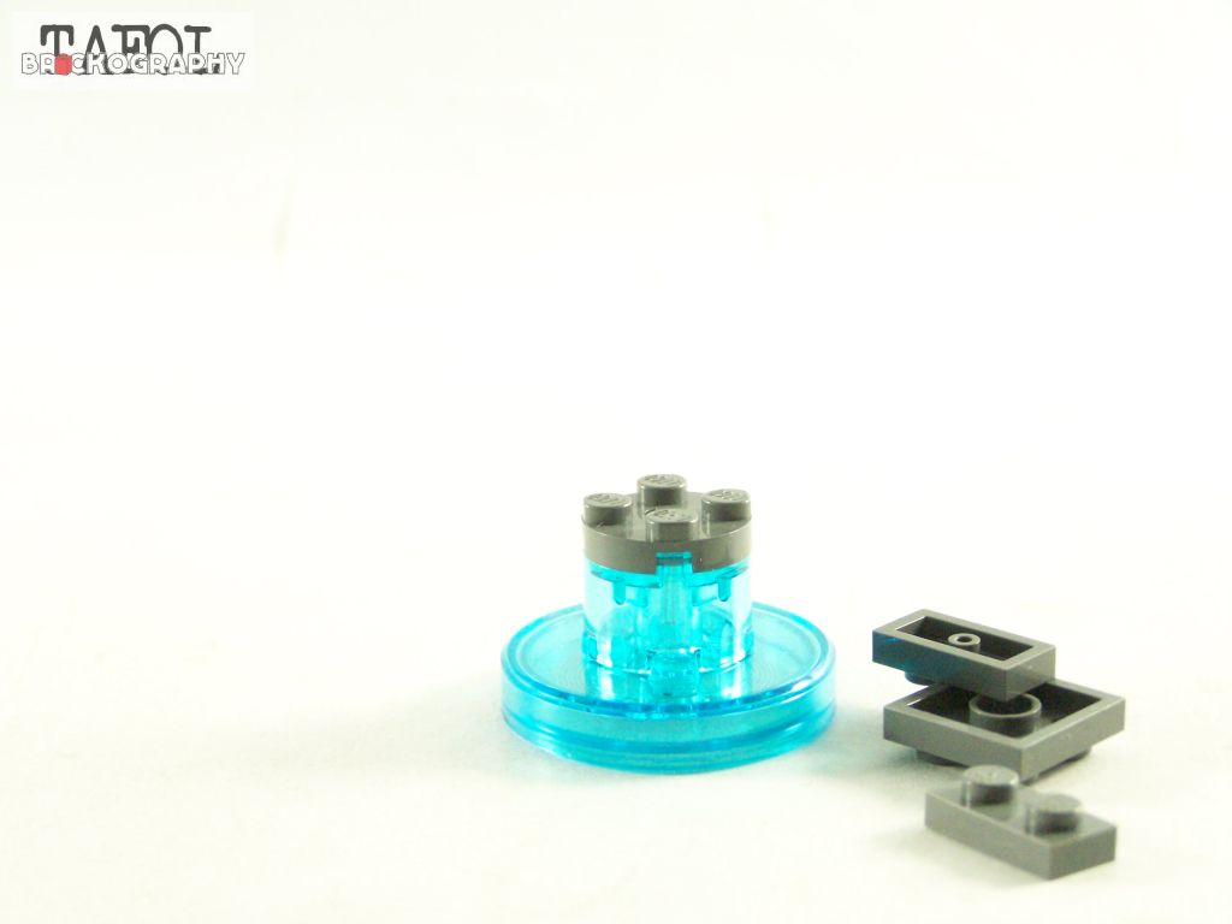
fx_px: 2918
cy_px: 462
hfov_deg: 23.8
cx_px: 616
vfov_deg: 18.0
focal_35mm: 82
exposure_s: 1/60
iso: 400
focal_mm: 13.7
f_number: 3.2
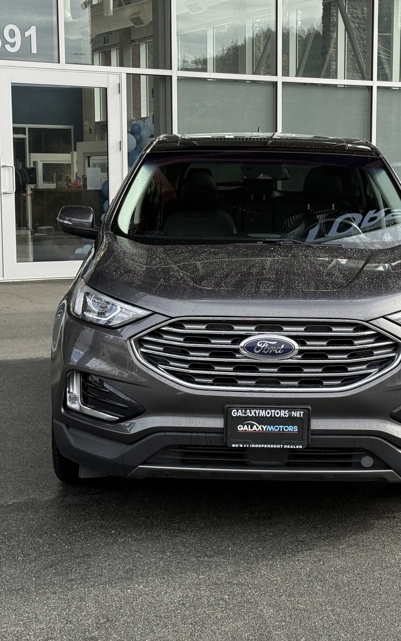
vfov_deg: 30.2
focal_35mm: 68
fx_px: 1189
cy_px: 320
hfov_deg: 19.1
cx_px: 251
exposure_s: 1/939
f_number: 1.78
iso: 80
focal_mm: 6.76
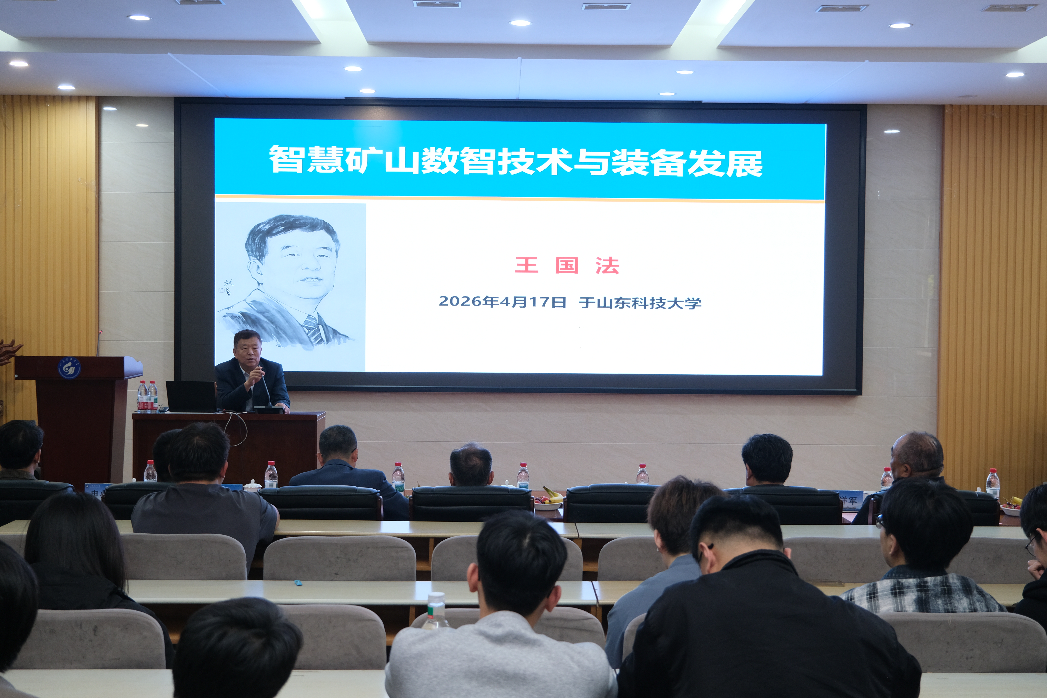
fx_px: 1192
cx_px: 524
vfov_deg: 32.6
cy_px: 349
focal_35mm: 41
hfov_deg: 47.4
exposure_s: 1/60
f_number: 4
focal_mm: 27.5
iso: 800
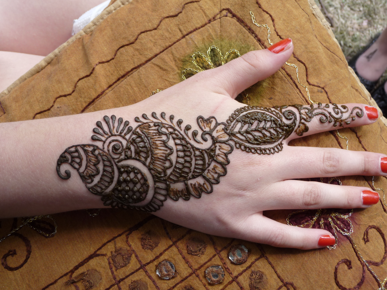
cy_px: 145
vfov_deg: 33.6
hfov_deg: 43.9
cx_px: 194
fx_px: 481
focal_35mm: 43
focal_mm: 7.1
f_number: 4
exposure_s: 1/125
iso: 100
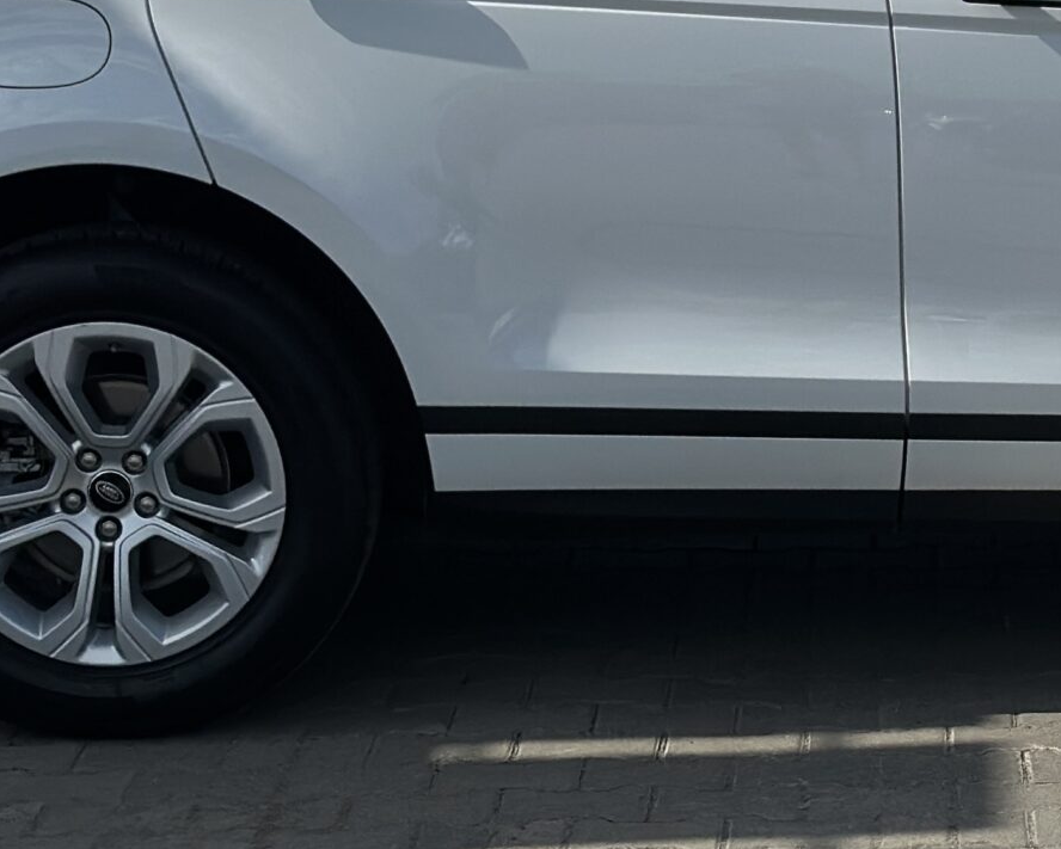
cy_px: 259
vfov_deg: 11.4
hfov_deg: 14.1
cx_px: 973
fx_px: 4241
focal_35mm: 135
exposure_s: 1/13699
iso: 100
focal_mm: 6.86
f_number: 1.78
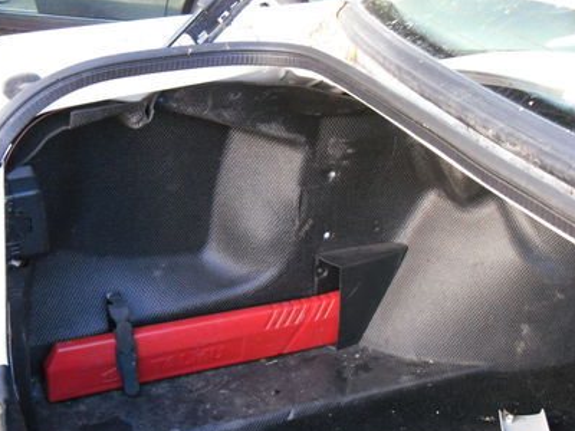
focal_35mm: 56
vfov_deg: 26.0
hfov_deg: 34.3
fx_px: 930
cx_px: 323
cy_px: 287
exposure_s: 1/45
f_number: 3.5
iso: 200
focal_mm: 6.3
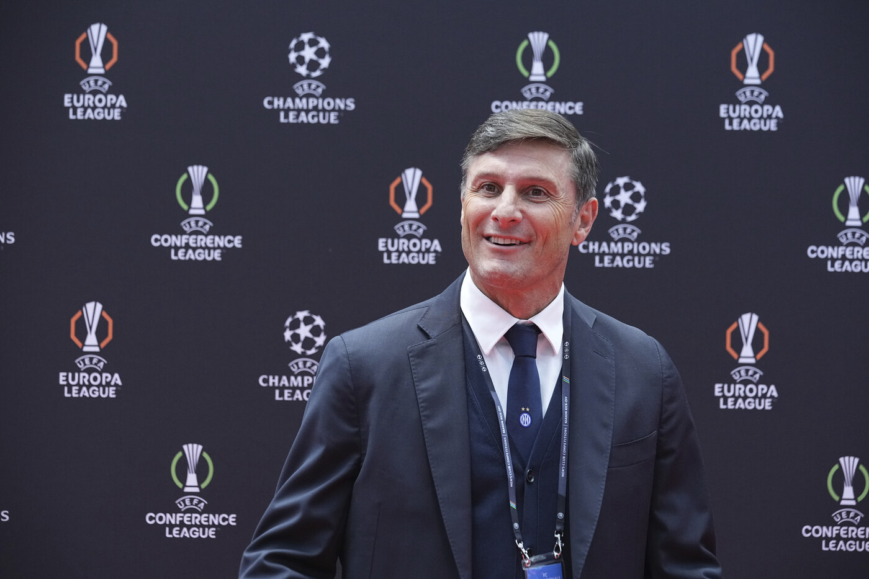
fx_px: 3282
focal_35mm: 136
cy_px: 290
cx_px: 434
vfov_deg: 10.1
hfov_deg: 15.1
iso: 3200
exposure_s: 1/250
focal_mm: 136
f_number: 5.6
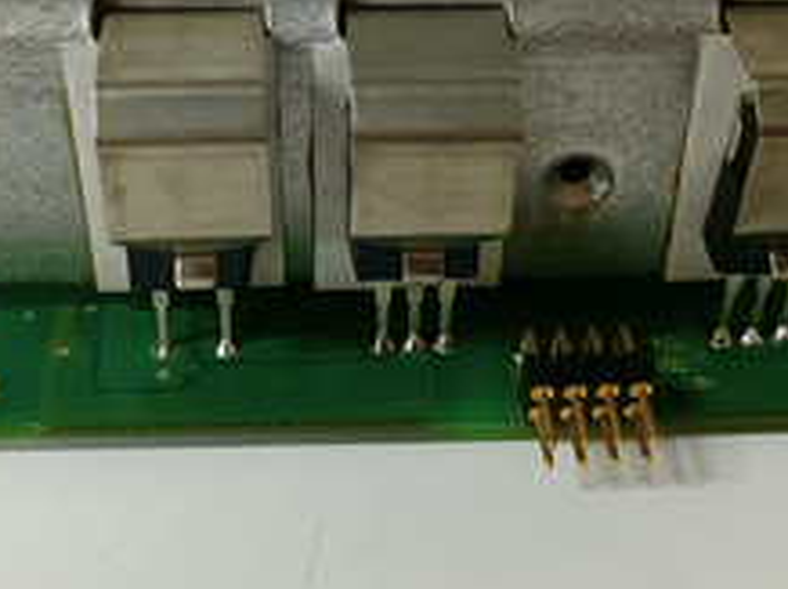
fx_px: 1410
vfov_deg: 23.0
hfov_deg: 31.2
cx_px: 336
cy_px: 63
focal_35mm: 62
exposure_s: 1/50
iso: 926
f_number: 1.9
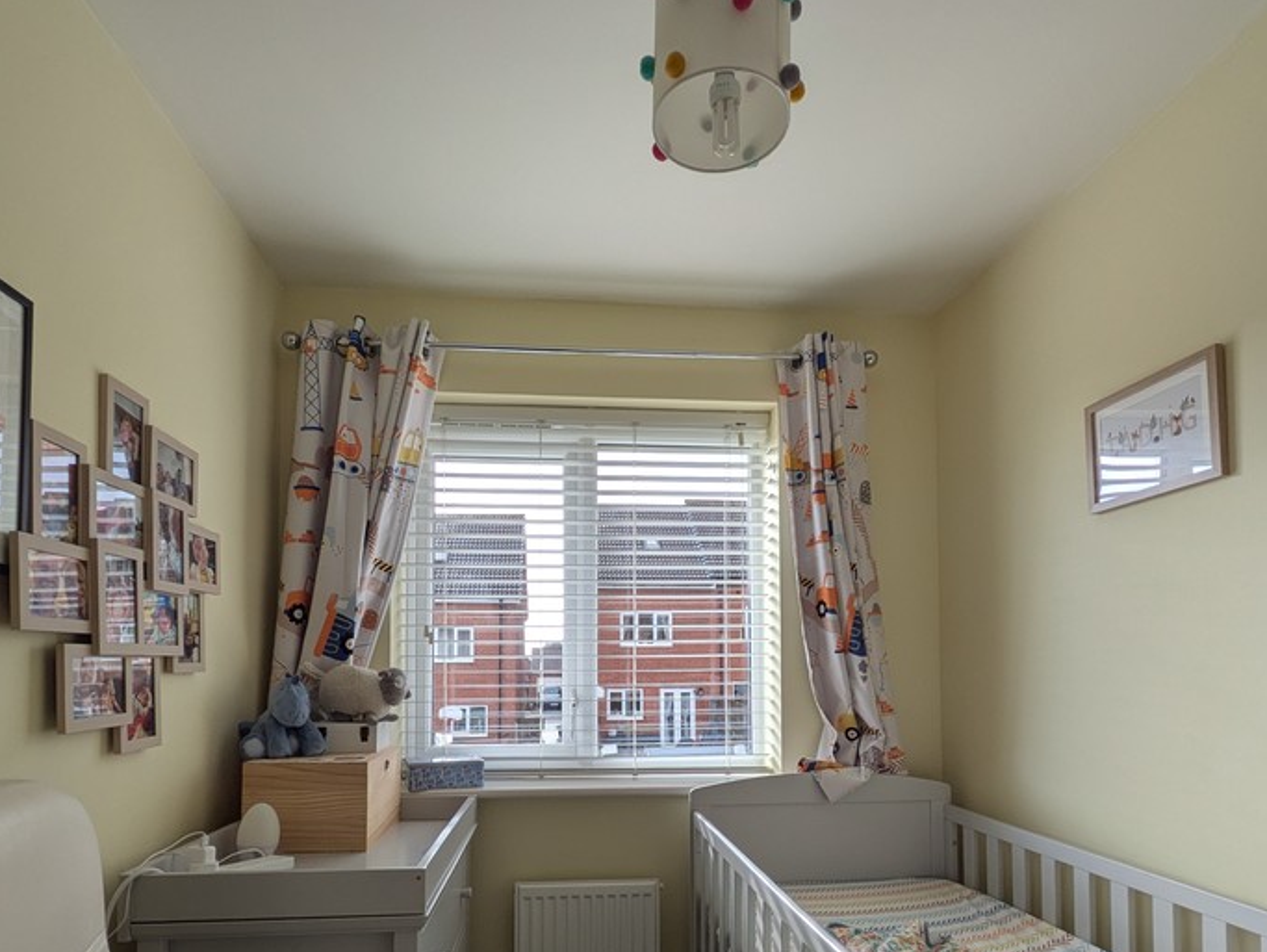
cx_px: 618
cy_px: 647
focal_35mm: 21
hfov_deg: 78.9
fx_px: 769
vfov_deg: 61.7
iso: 44
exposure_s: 1/164
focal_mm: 1.83
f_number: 2.2
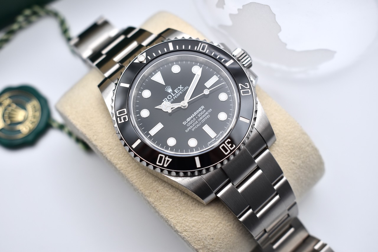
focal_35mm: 52
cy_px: 126
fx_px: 551
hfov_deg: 37.8
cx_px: 189
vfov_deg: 25.8
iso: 400
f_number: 5.6
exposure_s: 1/125
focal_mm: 35
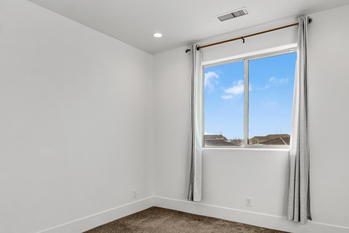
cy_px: 134
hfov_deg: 74.4
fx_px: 230
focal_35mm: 24
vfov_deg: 53.5
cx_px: 177
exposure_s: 1/125
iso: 400
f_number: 9
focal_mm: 11
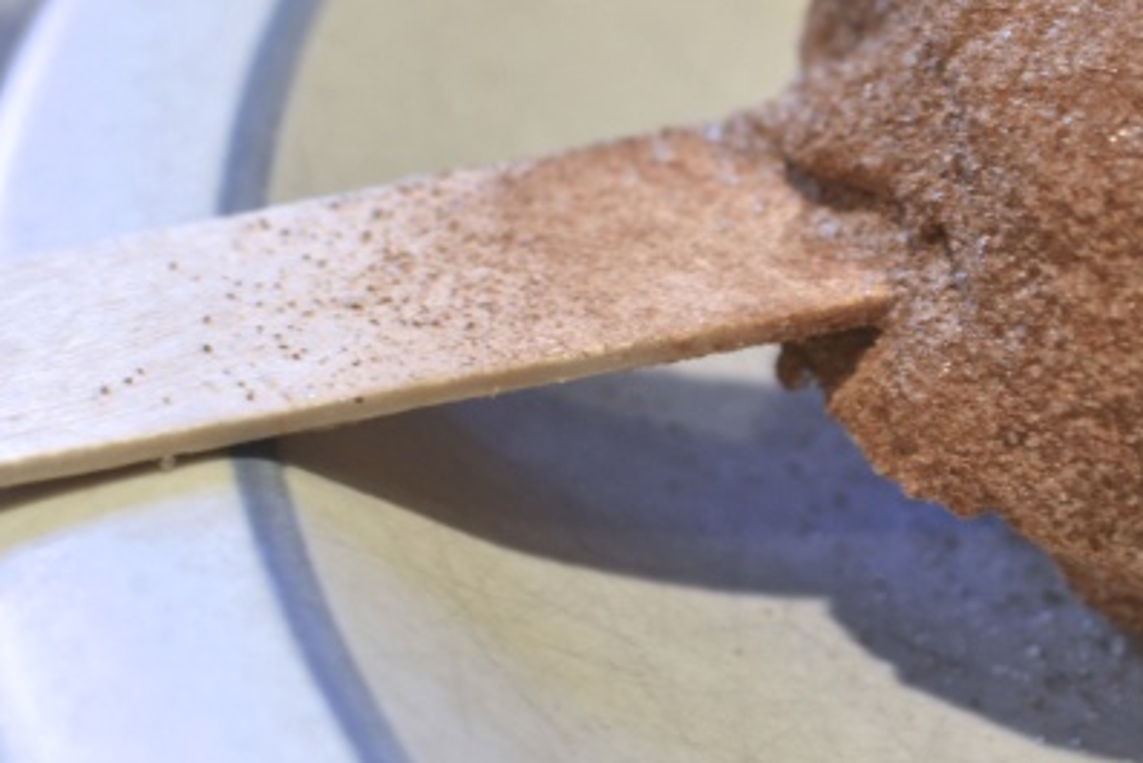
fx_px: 4297
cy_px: 58
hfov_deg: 14.8
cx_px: 1255
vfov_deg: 10.1
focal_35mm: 135
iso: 400
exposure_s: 1/20
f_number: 4.5
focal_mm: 35
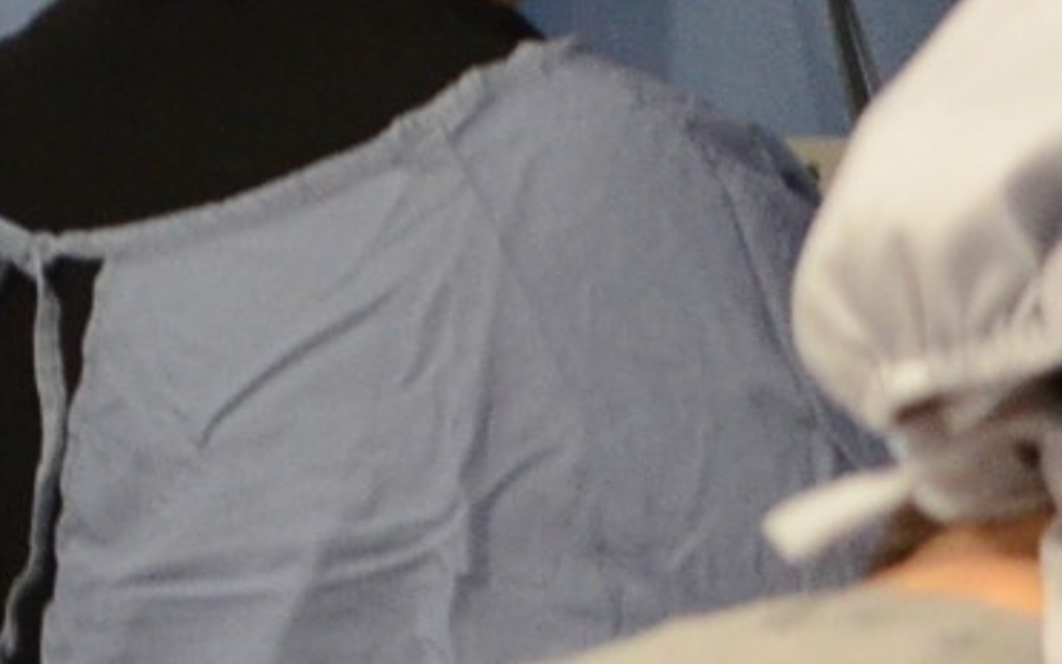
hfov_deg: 5.5
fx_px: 11145
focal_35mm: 385
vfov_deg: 3.4
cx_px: 472
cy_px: 412
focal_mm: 38
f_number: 4.8
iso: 1600
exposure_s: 1/40
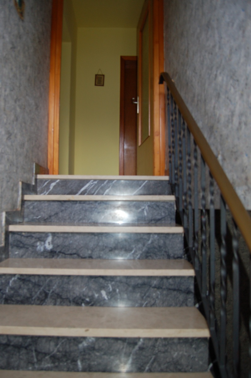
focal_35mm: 27
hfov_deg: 47.8
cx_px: 126
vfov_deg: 67.4
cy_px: 189
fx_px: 283
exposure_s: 1/60
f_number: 3.5
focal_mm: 18
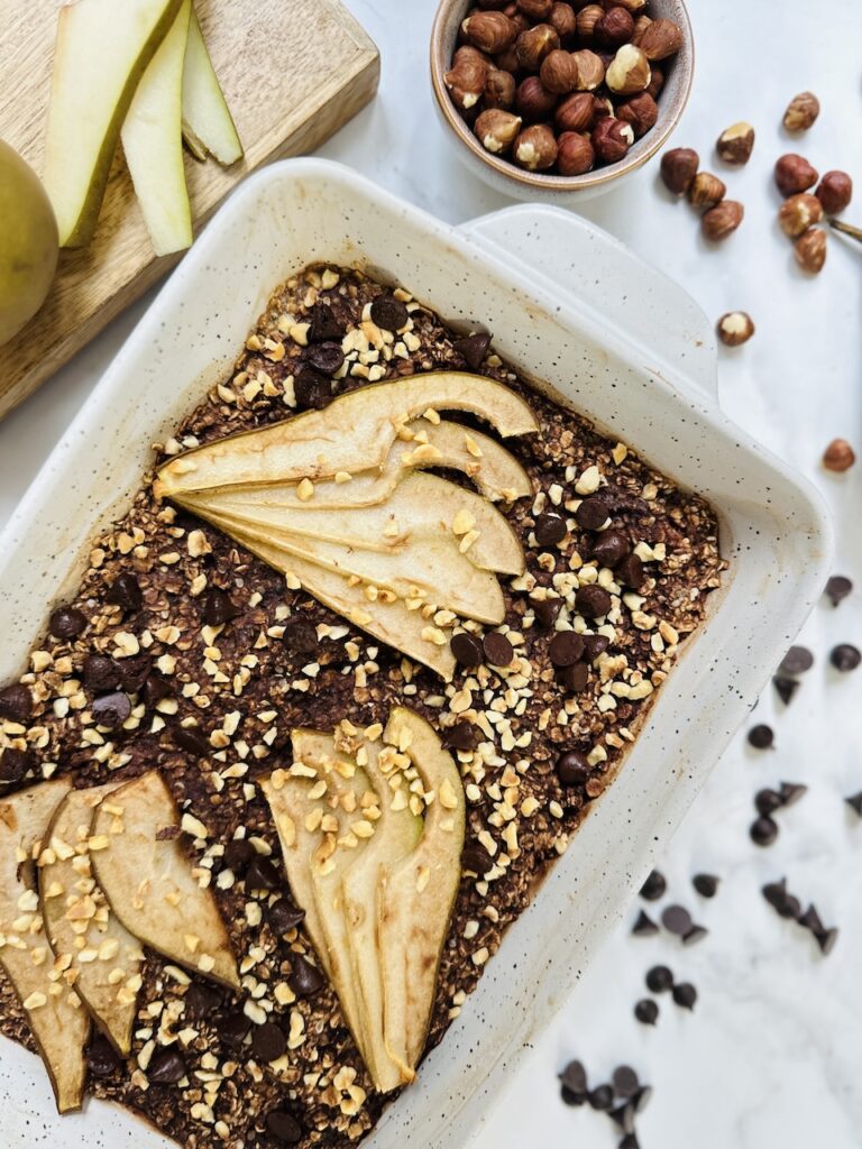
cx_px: 431
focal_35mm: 24
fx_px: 797
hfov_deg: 56.8
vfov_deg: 71.6
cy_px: 574
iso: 200
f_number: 1.78
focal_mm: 6.86
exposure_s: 1/121
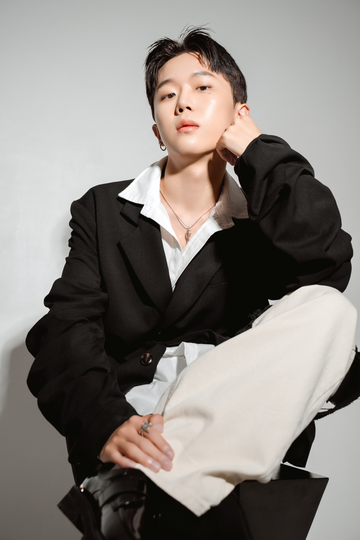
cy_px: 270
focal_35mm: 45
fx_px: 675
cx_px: 180
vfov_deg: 43.6
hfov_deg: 29.9
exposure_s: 1/125
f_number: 4
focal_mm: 45
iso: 320
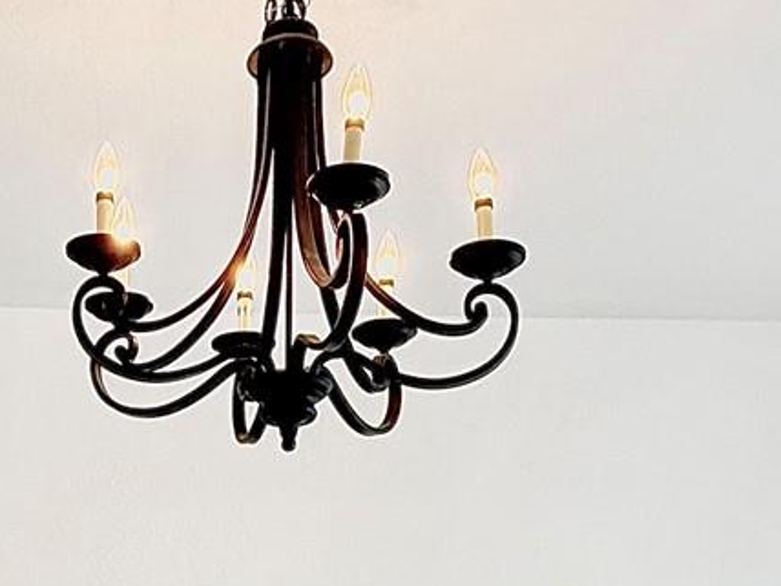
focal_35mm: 67
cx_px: 170
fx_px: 1512
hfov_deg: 28.4
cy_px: 842
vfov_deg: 19.5
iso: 250
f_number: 2.2
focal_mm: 2.22
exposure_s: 1/60
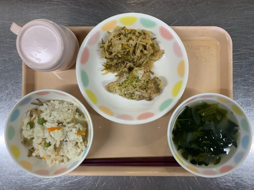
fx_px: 191
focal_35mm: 26
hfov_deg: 67.3
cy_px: 95
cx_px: 127
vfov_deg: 53.1
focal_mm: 4.25
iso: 64
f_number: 1.8
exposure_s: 1/60
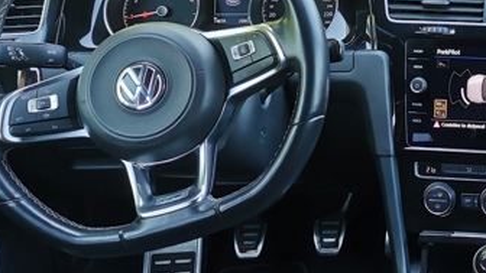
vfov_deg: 17.0
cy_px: 39
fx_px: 902
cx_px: 500
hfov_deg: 28.1
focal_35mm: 70
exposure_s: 1/182
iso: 50
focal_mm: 5.58
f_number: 1.8
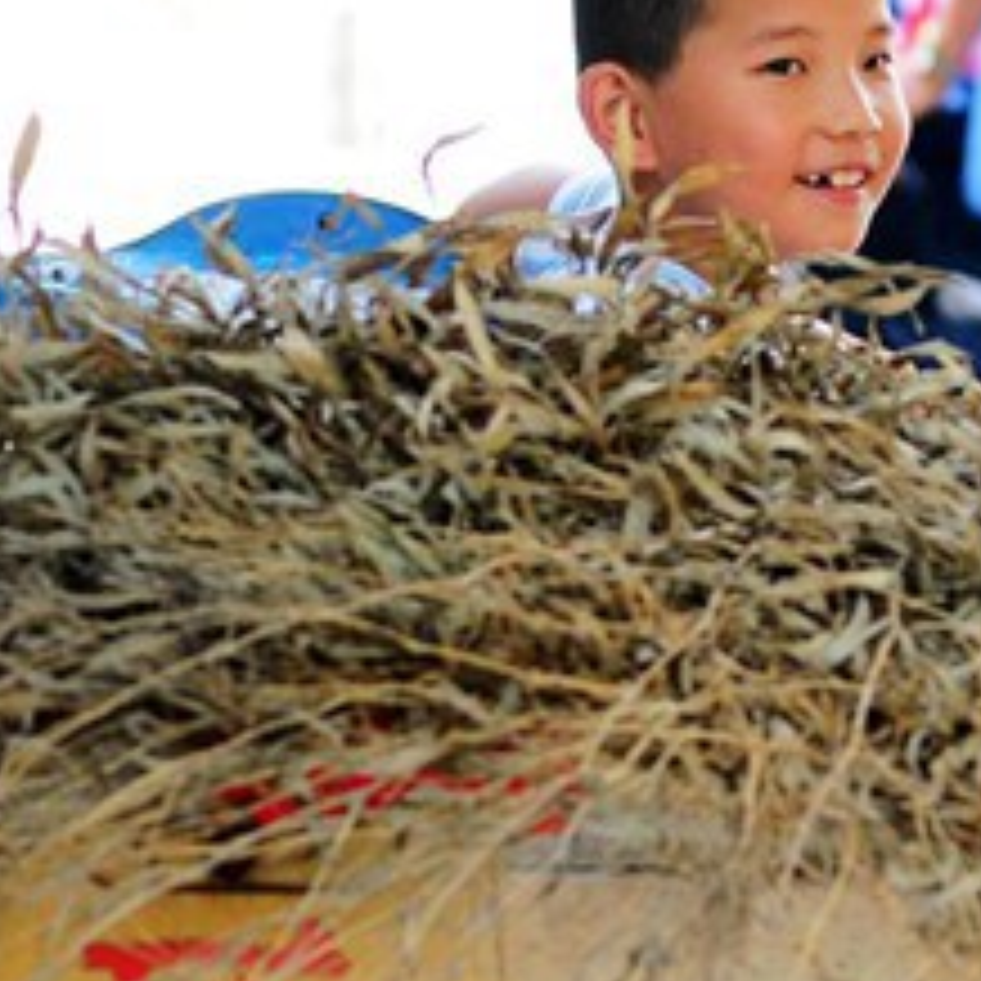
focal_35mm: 348
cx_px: 0
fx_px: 11158
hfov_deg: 5.0
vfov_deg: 5.0
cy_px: 508
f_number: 3.2
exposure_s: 1/320
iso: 400
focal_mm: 70
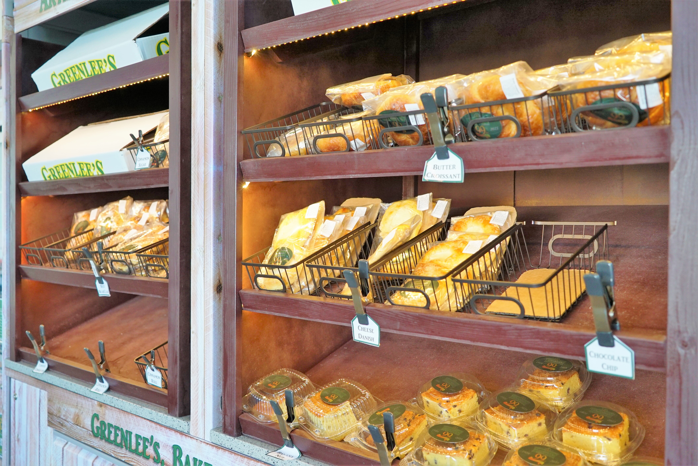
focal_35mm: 33
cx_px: 349
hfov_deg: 57.2
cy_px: 233
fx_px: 640
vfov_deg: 40.0
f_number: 4
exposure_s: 1/160
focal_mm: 33
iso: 1000
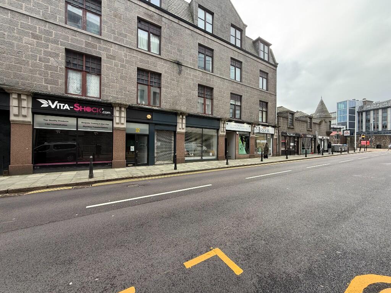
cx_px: 196
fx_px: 158
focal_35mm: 14
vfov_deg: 85.7
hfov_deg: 102.1
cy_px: 146
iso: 50
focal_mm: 2.22
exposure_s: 1/135
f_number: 2.2
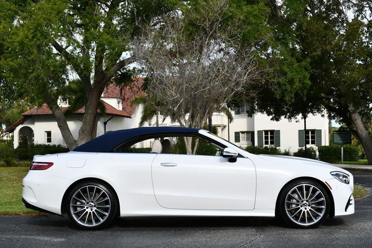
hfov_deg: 35.6
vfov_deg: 24.2
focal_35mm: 56
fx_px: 579
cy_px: 124
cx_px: 186
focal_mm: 28
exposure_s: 1/250
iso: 160
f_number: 8
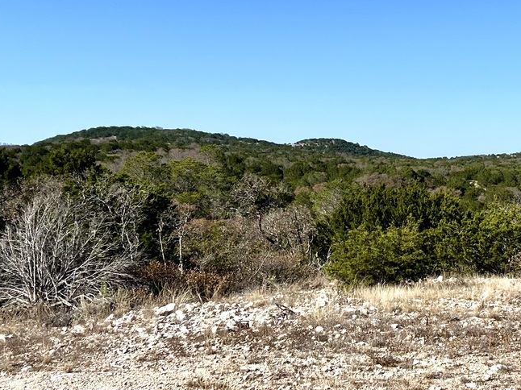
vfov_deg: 25.2
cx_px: 394
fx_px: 873
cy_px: 205
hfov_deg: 32.6
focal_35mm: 58
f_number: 1.6
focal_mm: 5.1
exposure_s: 1/4651
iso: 50
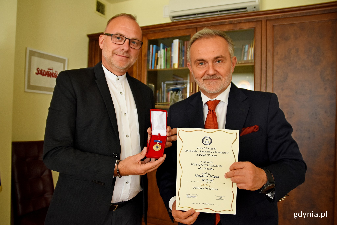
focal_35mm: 26
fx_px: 239
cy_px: 112
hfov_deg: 70.4
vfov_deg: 50.4
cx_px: 168
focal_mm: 17
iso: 800
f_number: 2.8
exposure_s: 1/60
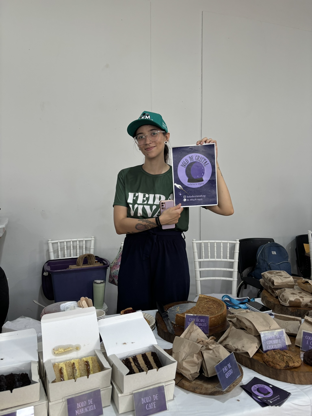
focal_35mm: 26
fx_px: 312
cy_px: 208
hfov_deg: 53.1
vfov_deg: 67.3
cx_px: 156
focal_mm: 5.96
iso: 80
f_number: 1.6
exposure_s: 1/120
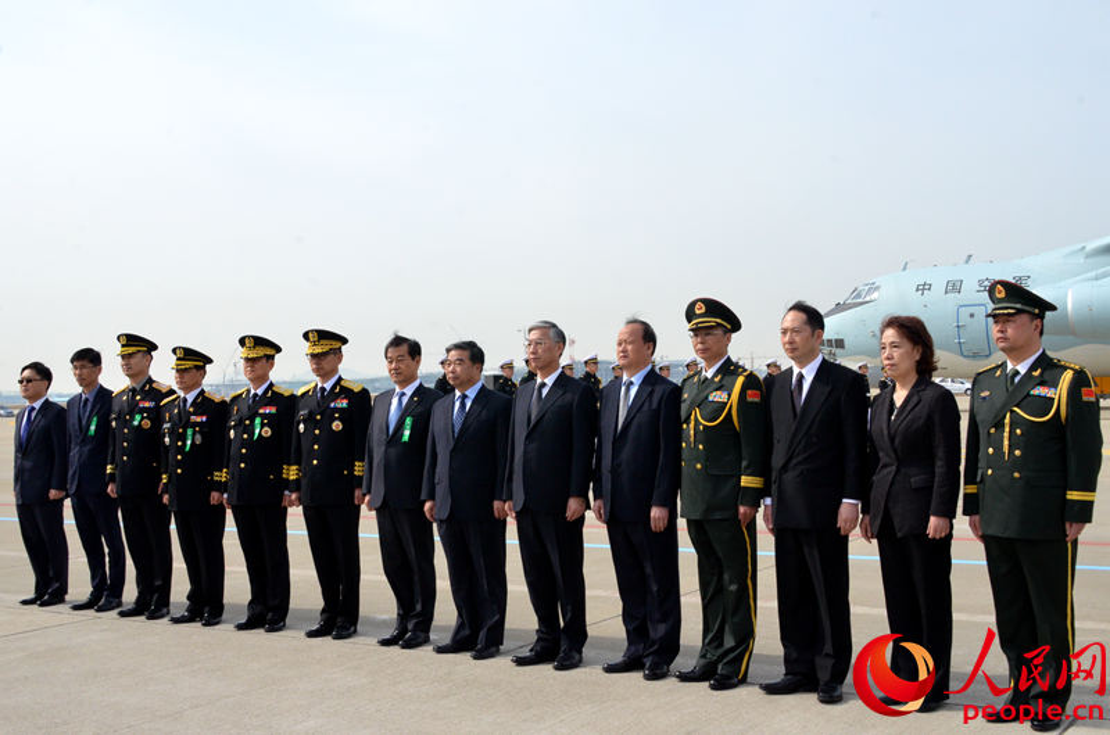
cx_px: 555
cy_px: 368
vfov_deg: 31.8
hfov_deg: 46.5
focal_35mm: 42
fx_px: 1292
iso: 1250
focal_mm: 28
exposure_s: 1/800
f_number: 14
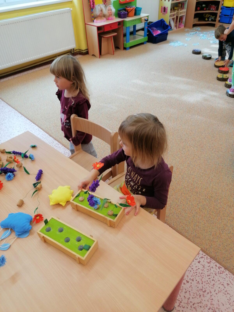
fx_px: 243
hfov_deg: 51.4
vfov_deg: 65.3
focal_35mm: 27
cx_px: 117
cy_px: 156
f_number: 1.8
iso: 80
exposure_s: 1/50
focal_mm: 4.75
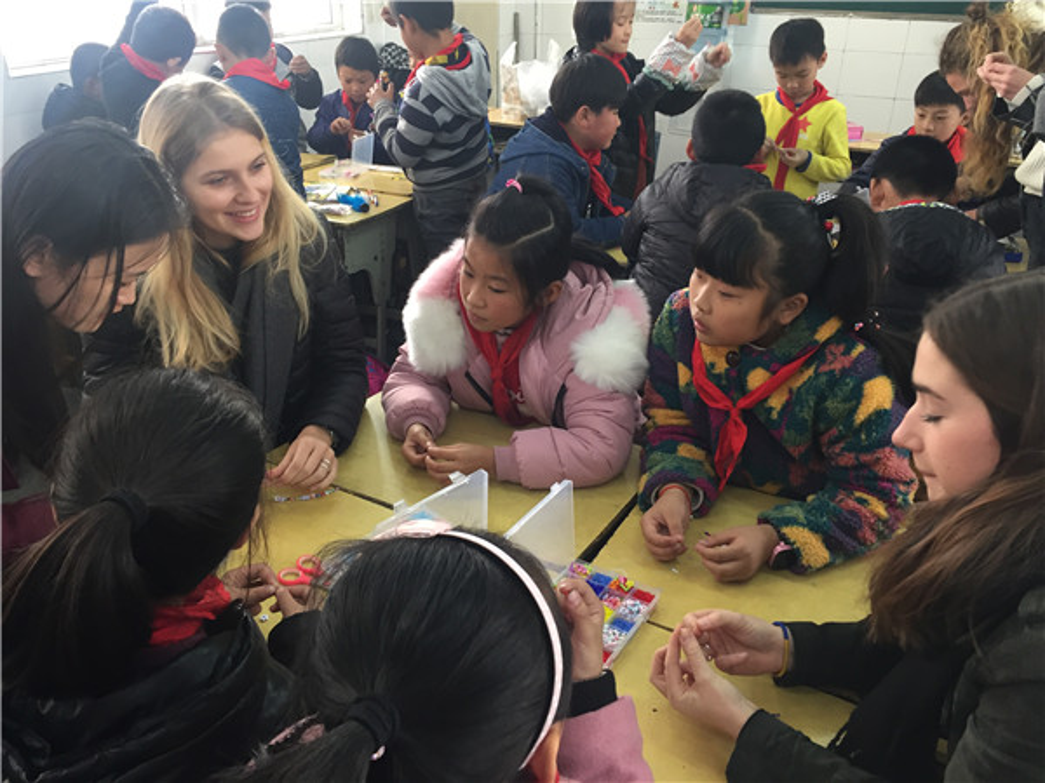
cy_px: 392
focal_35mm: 29
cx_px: 522
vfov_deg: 48.2
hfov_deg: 61.7
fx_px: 875
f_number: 2.2
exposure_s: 1/33
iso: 125
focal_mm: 4.15
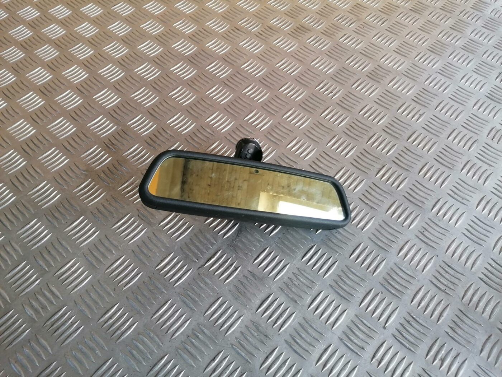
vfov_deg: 51.4
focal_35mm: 27
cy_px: 188
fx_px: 392
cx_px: 251
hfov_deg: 65.3
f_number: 1.8
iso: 100
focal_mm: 4.75
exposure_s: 1/50
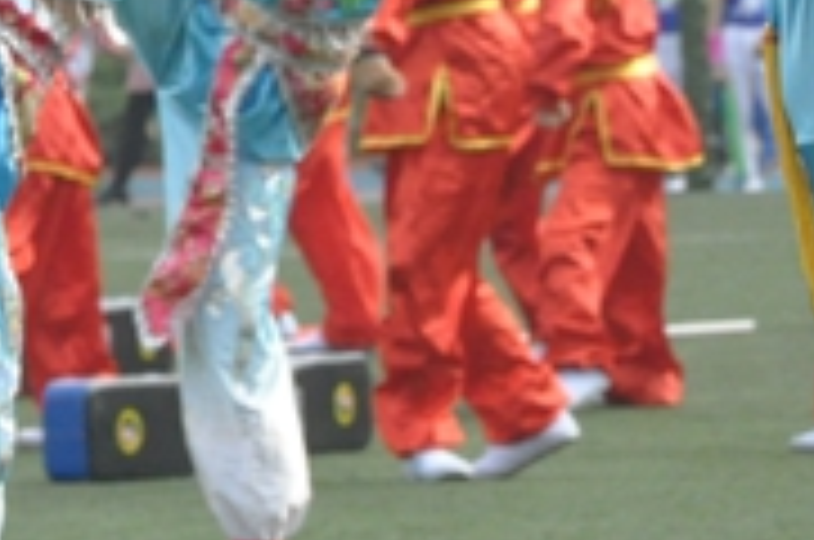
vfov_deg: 2.0
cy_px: -83
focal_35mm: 696
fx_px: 15714
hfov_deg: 3.0
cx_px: -288
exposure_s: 1/750
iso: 2000
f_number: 13
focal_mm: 105
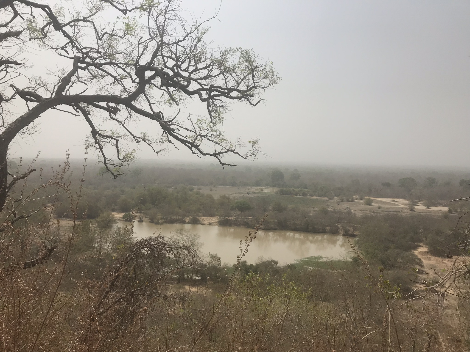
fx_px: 380
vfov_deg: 49.7
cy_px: 176
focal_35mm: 28
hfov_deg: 63.4
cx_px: 235
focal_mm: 3.99
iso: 20
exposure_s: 1/5319
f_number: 1.8
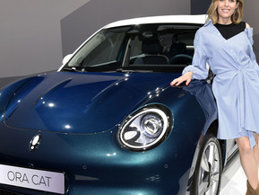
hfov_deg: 37.4
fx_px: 382
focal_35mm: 51
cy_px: 105
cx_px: 152
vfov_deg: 28.6
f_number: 6.3
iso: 800
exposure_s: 1/100
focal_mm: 34
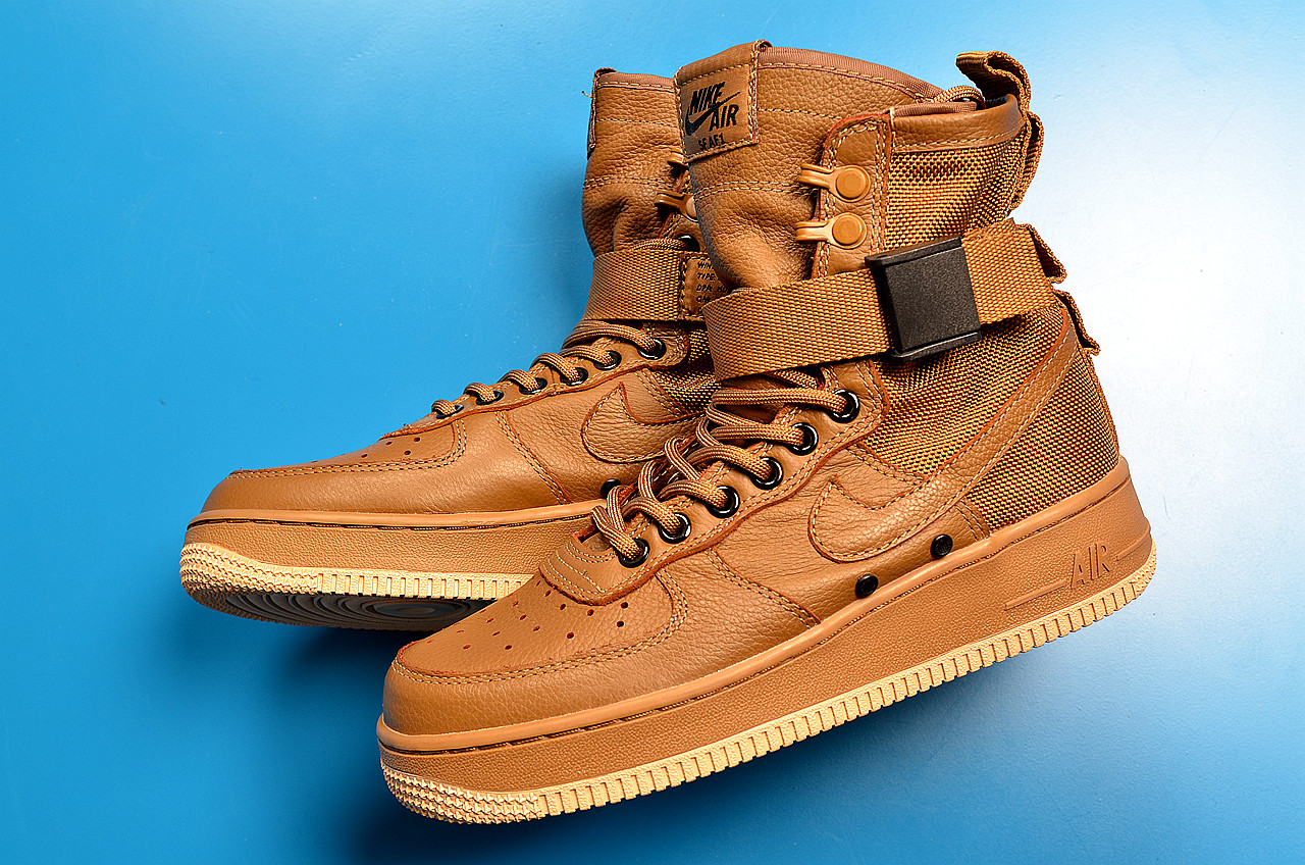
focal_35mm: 42
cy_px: 432
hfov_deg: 46.5
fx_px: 1519
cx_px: 652
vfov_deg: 31.8
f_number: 6.3
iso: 250
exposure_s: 1/100
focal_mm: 28
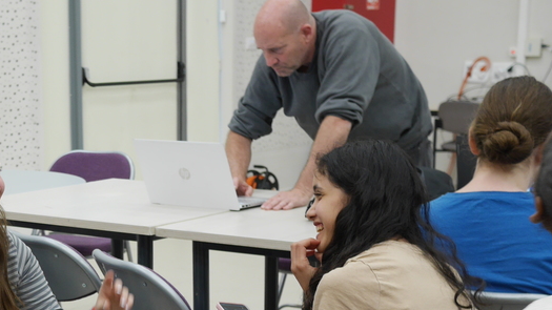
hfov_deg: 24.3
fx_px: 1244
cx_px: 61
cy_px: 328
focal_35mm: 85
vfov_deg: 14.0
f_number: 3.2
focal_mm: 20
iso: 400
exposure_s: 1/40
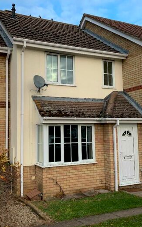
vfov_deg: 52.7
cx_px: 65
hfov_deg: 34.4
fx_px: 229
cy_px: 114
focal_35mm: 37
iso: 25
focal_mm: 4.25
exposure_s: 1/711
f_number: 1.8
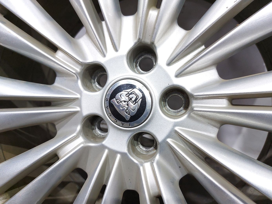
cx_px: 136
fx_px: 189
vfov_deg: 56.8
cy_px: 102
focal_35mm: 24
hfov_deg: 71.6
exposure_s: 1/50
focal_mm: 5.23
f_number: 1.8
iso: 200
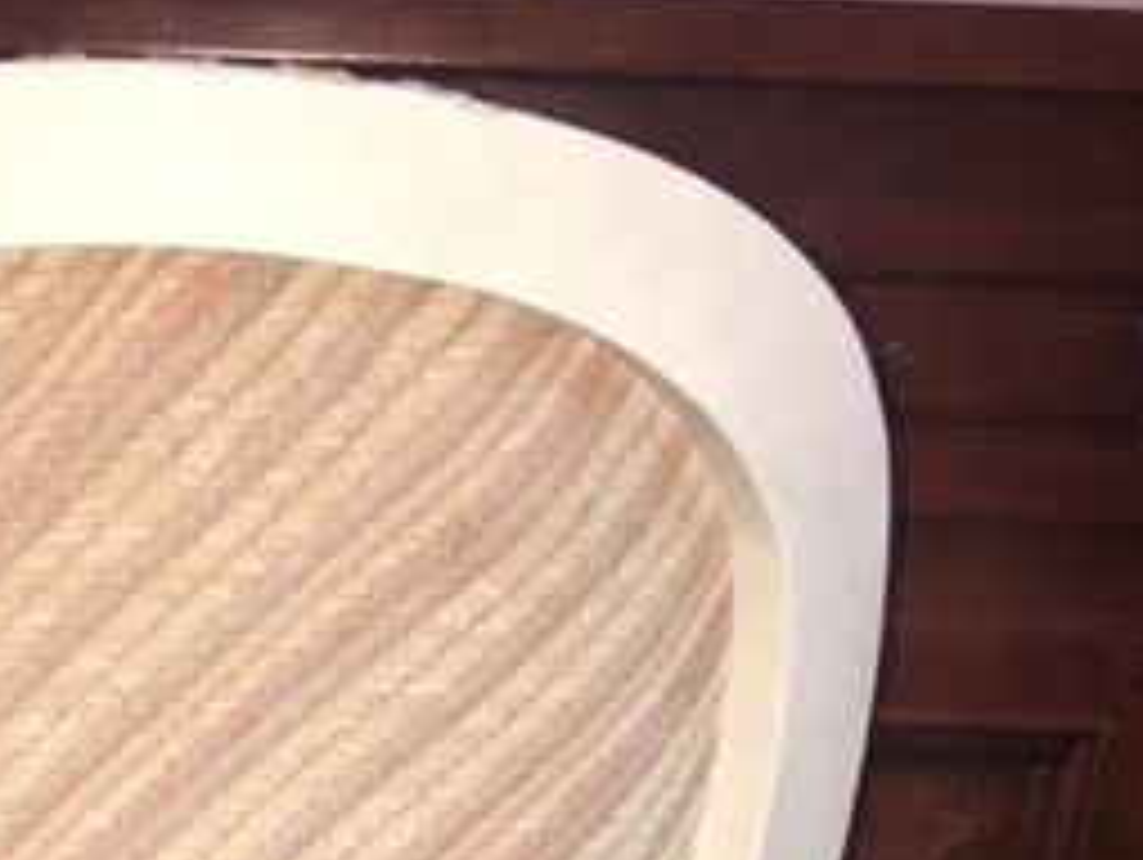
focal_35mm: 73
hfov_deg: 25.7
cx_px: 86
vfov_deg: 17.7
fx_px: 2413
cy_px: 1351
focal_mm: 4.15
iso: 50
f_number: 2.2
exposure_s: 1/17
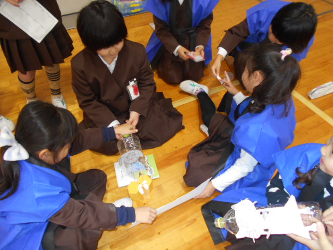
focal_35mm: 26
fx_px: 250
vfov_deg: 53.1
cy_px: 125
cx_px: 166
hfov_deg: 67.3
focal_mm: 4.6
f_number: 3.2
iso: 200
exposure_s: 1/25
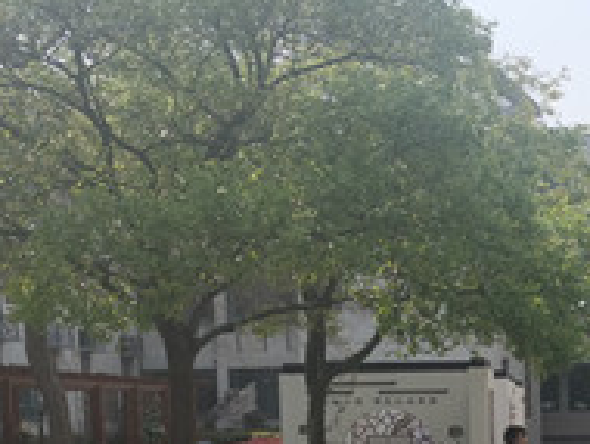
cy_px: 588
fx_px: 1502
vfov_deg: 15.9
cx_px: 584
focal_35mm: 88
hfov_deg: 21.5
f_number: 1.6
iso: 50
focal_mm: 5.56
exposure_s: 1/5291
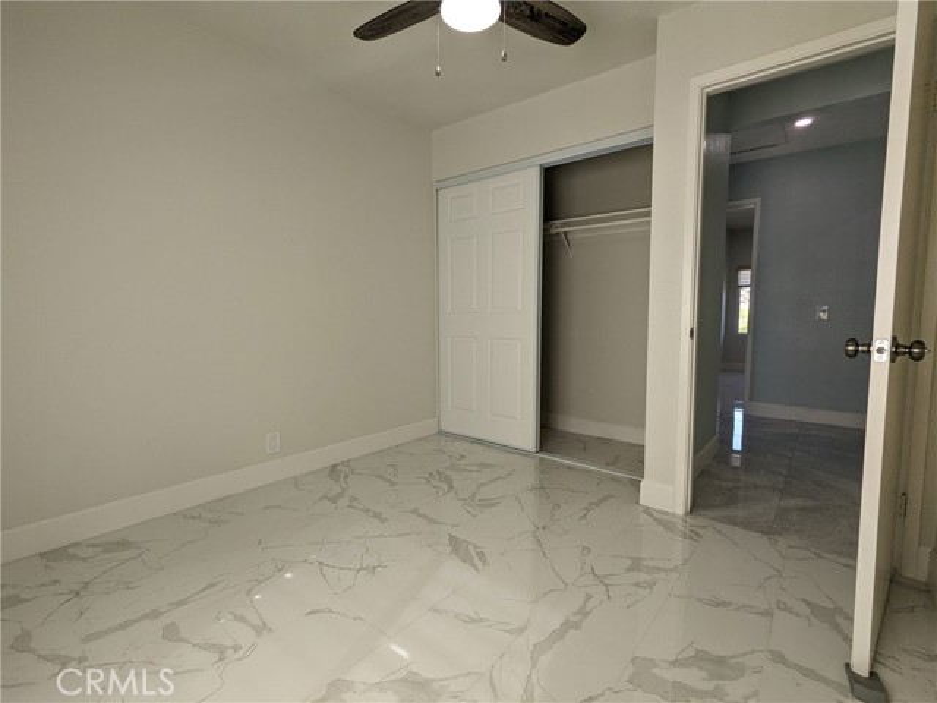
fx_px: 433
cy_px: 352
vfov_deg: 78.1
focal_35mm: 16
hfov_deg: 94.5
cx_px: 468
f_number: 2.2
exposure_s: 1/120
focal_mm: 2.35
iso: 48
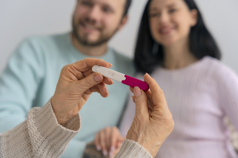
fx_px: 463
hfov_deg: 28.9
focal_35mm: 70
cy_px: 79
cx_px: 119
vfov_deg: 19.4
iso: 400
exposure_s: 1/160
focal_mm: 70
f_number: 4
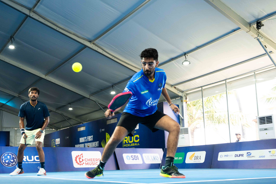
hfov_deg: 47.9
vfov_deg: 33.2
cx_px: 98
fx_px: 307
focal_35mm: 40
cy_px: 116
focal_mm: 31
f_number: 3.5
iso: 800
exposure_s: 1/800
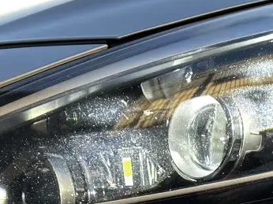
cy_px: 346
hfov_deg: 19.4
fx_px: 788
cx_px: 227
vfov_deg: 13.5
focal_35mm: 100
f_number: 1.78
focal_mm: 6.86
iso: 80
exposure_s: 1/301
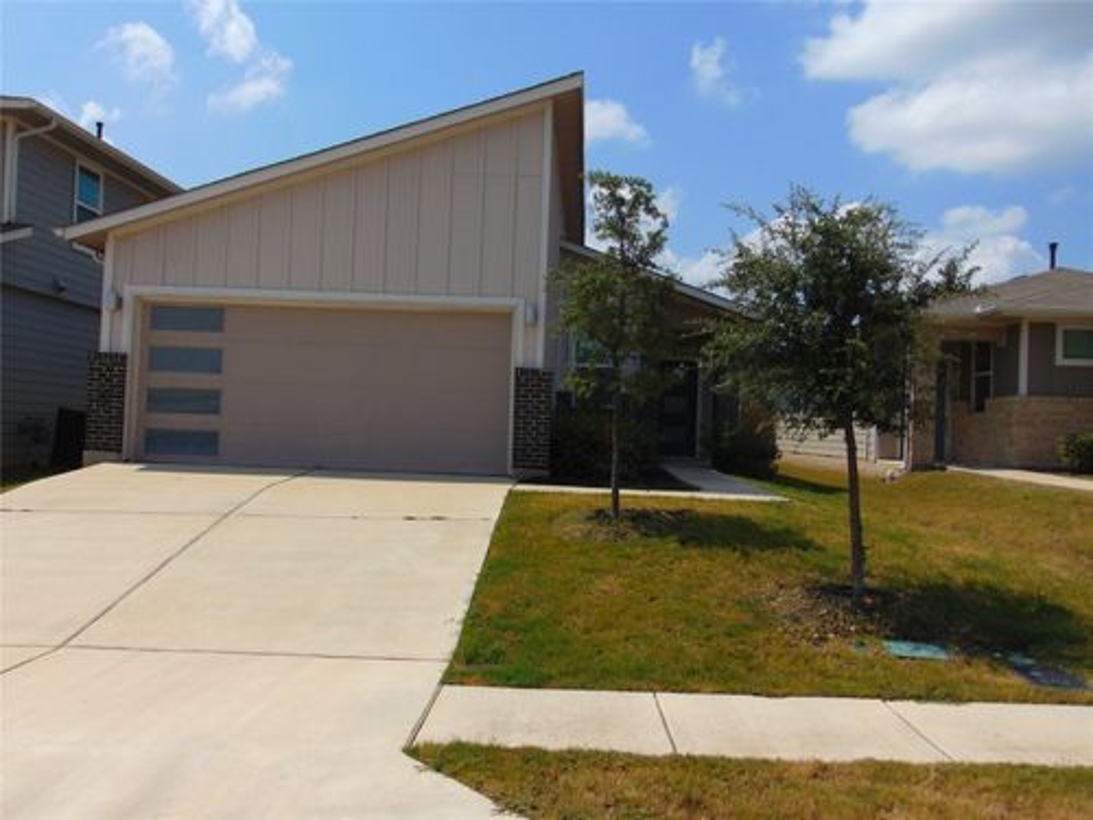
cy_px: 410
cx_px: 546
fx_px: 1042
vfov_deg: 42.9
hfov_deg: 55.4
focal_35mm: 33
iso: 80
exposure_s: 1/400
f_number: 8.2
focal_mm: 5.8
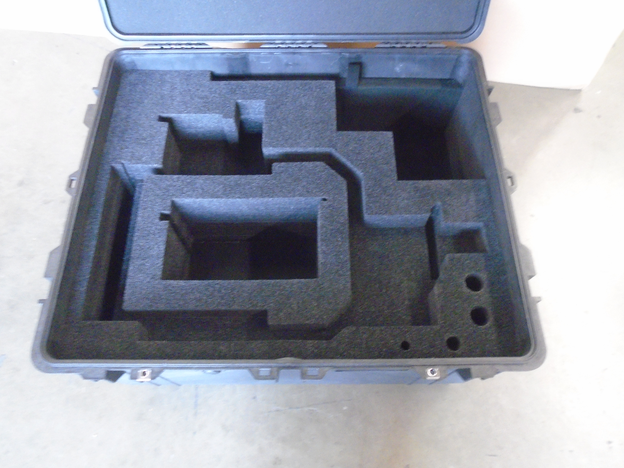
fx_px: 469
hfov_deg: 67.3
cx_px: 312
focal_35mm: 26
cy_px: 234
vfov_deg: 53.1
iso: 800
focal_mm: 4.6
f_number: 3.2
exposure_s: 1/13
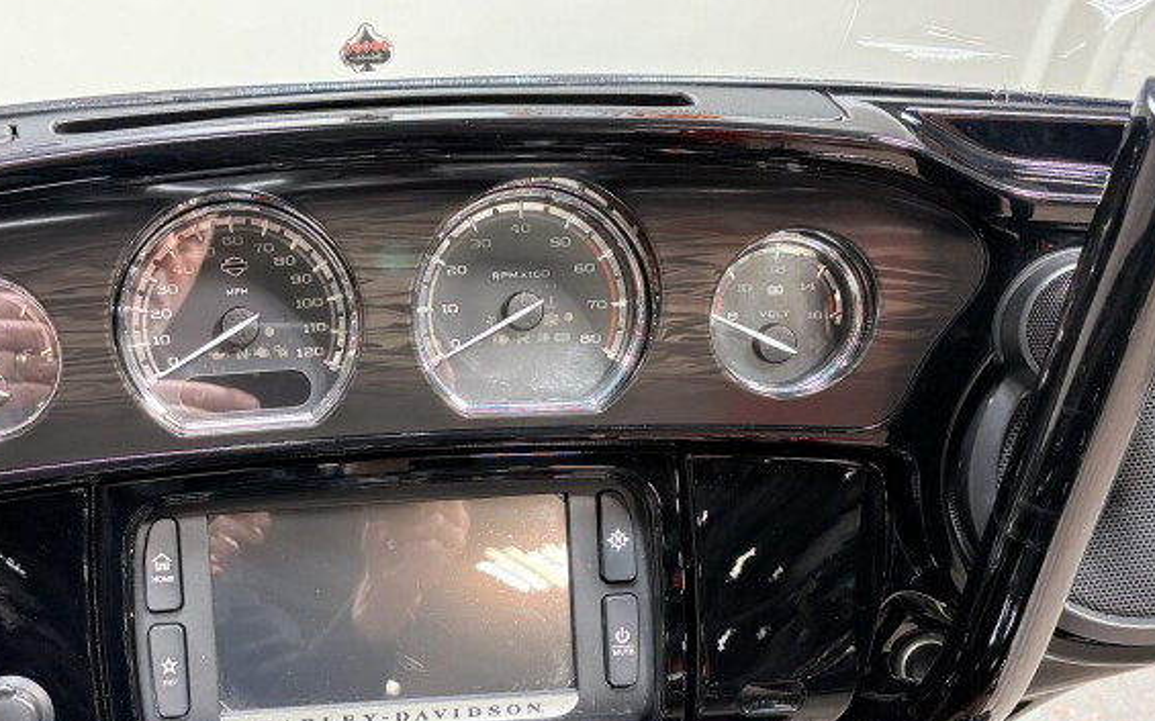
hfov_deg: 38.5
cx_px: 408
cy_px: 556
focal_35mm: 52
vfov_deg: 24.5
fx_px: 1637
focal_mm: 5.96
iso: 64
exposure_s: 1/60
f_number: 1.6
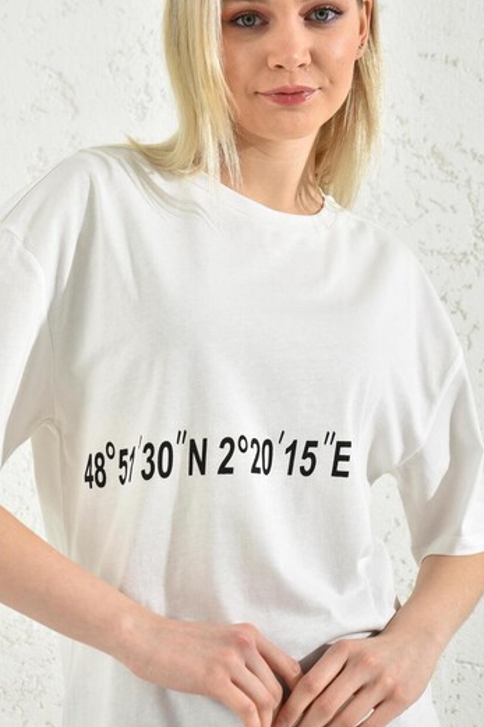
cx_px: 240
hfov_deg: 18.9
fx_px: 1453
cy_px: 307
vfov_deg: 28.0
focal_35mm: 72
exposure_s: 1/160
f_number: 7.1
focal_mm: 50
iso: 100
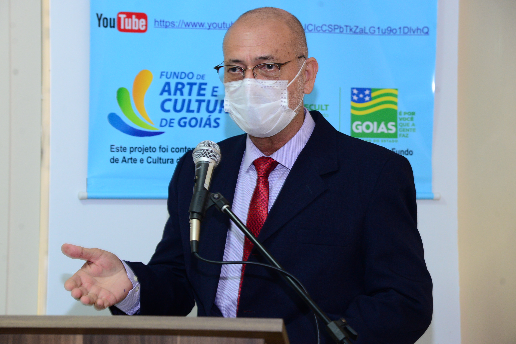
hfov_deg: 22.1
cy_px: 166
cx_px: 252
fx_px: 1319
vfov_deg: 14.9
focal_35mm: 92
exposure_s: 1/80
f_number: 5
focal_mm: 85
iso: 2500
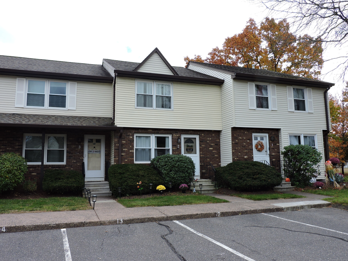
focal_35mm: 30
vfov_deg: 46.8
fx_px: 302
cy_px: 130
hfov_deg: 60.0
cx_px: 174
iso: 100
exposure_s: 1/400
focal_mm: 5.4
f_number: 3.1
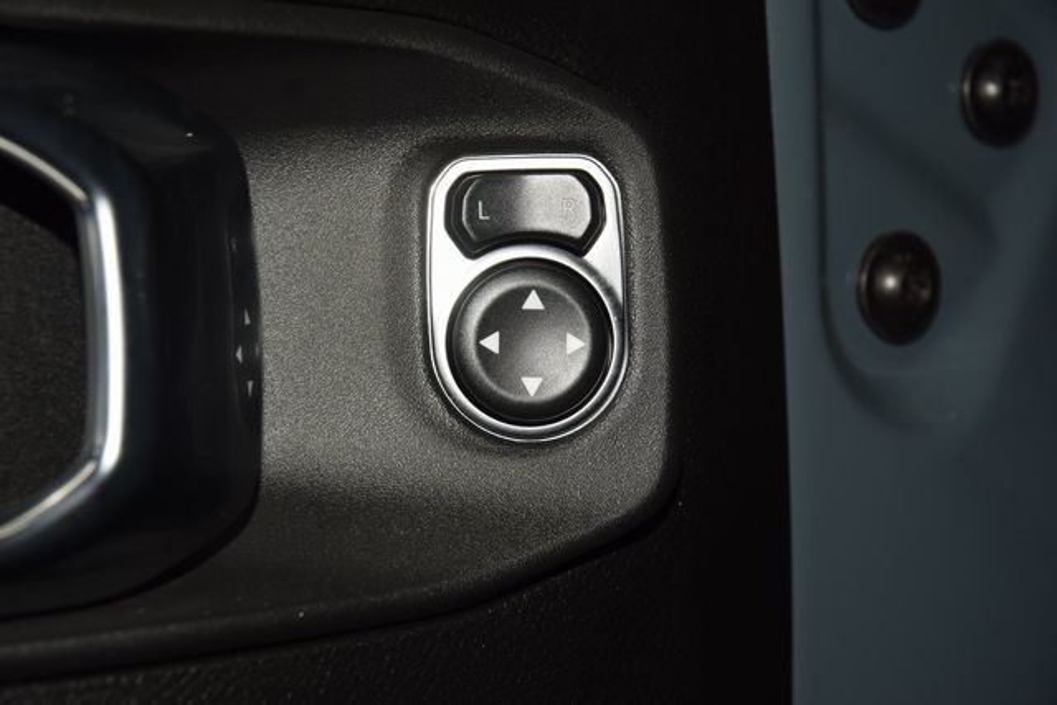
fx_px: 3083
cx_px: 528
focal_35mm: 105
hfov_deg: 19.5
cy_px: 352
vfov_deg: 13.0
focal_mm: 70
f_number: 8
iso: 100
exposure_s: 1/125
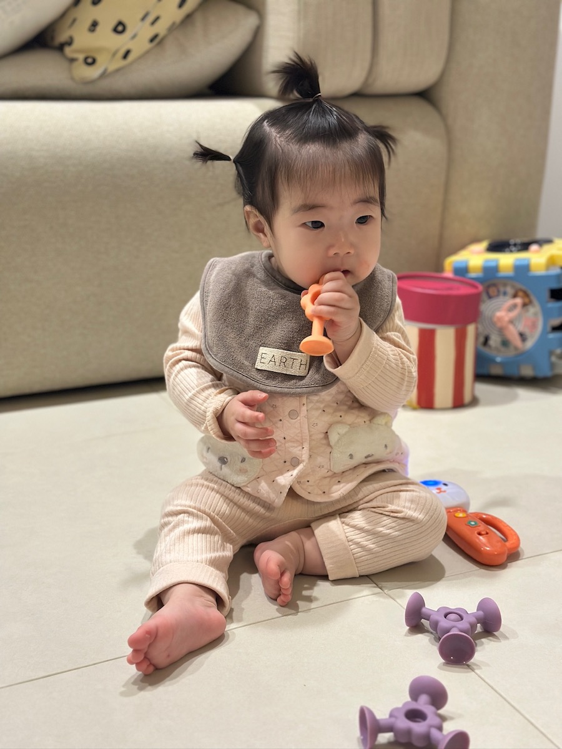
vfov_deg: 39.7
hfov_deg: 30.3
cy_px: 374
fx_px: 1039
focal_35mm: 48
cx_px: 281
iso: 320
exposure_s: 1/40
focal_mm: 6.86
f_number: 1.78
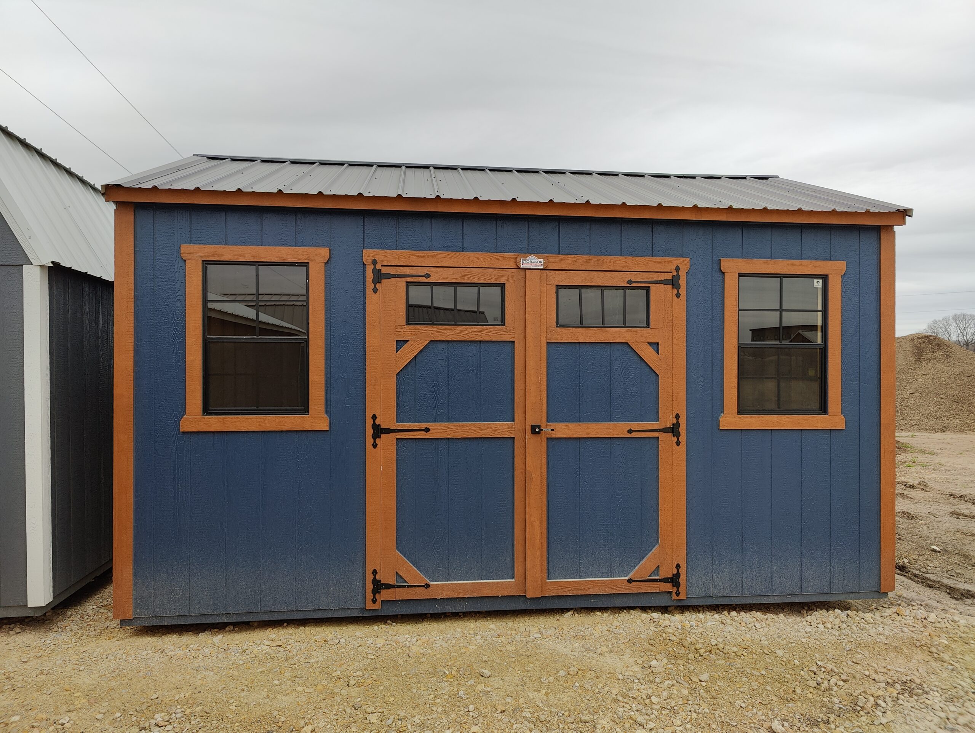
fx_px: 648
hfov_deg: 73.9
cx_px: 488
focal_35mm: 23
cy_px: 366
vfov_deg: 59.0
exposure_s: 1/758
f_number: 1.8
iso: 50
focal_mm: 6.06
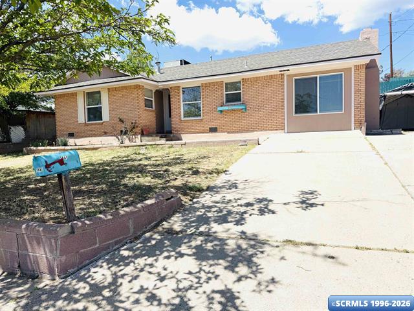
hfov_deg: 71.6
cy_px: 156
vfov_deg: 56.8
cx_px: 207
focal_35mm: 24
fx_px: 287
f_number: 1.78
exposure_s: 1/5319
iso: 80
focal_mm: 6.76
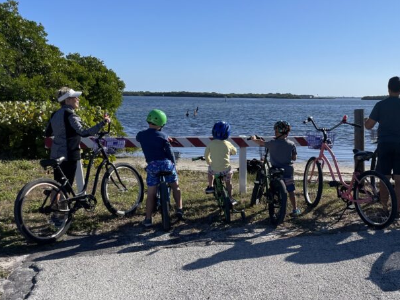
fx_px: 509
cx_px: 298
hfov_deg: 41.7
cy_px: 178
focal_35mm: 44
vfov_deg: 32.8
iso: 32
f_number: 1.6
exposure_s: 1/4651
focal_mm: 4.2
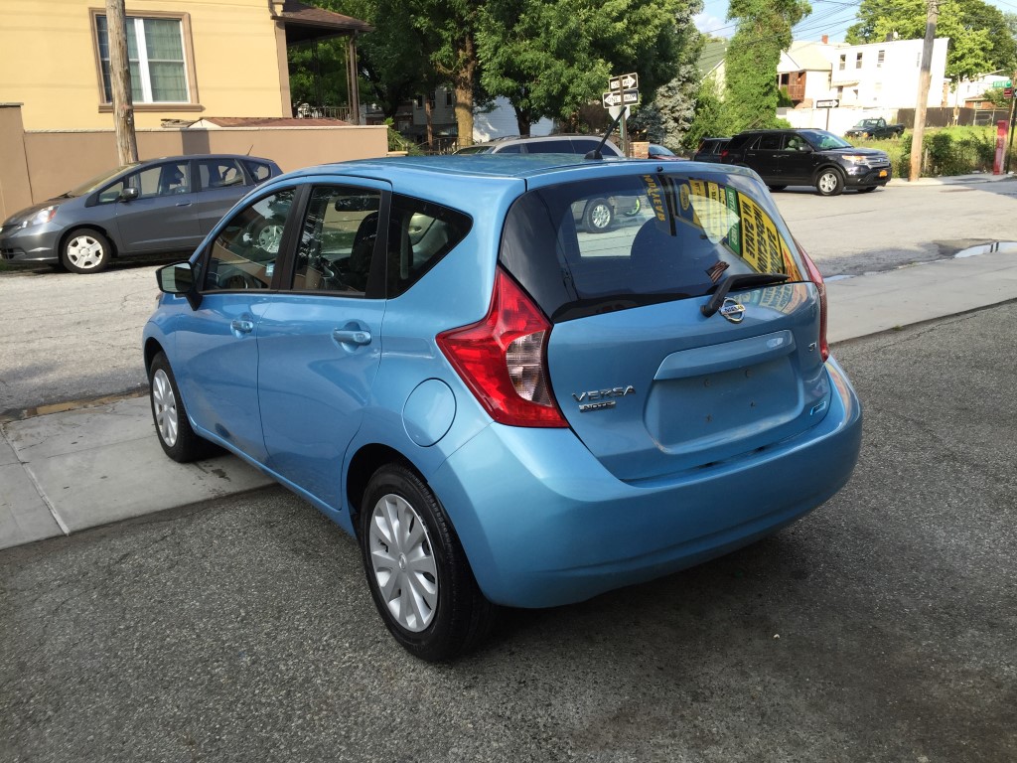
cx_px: 508
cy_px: 382
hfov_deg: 61.7
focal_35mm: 29
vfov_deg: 48.2
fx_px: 852
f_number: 2.2
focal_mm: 4.15
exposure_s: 1/581
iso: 32
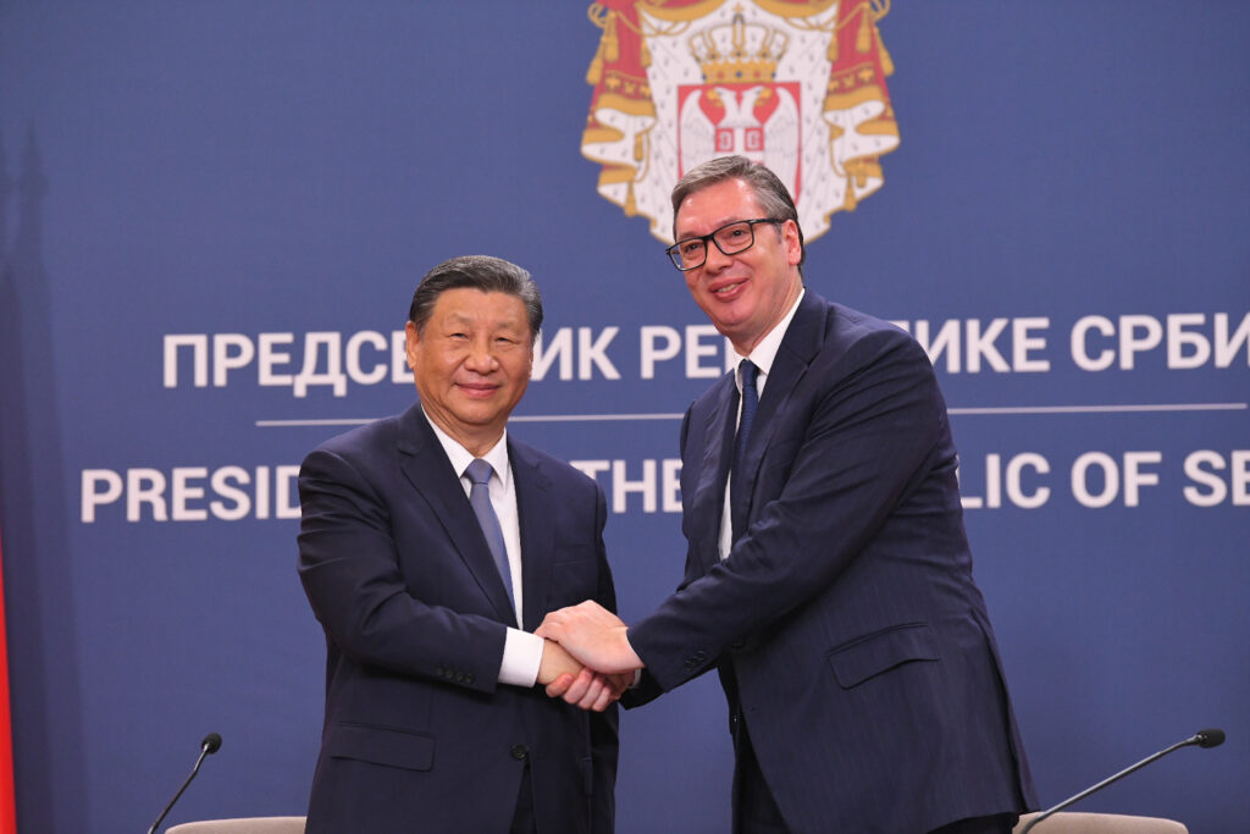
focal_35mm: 140
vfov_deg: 9.8
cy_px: 417
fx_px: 4861
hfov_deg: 14.7
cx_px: 625
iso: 3200
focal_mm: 140
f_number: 4
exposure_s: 1/320
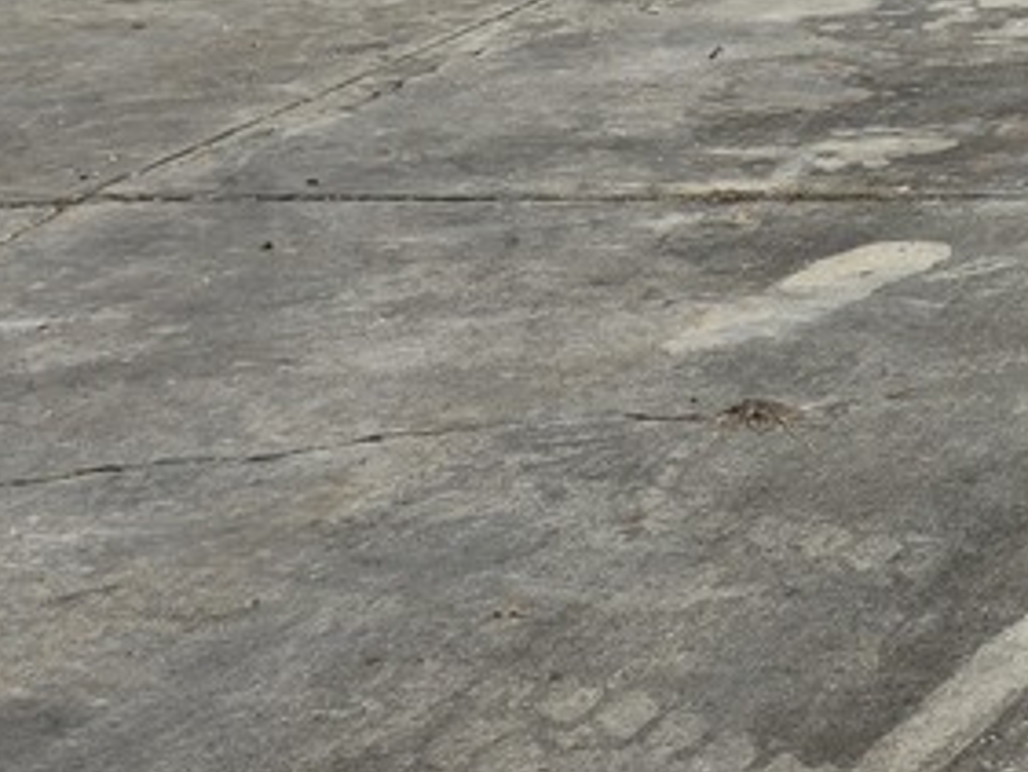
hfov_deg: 14.3
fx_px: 3506
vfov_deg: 11.7
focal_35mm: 118
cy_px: -552
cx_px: 1968
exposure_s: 1/5958
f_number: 1.7
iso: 80
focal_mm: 6.25
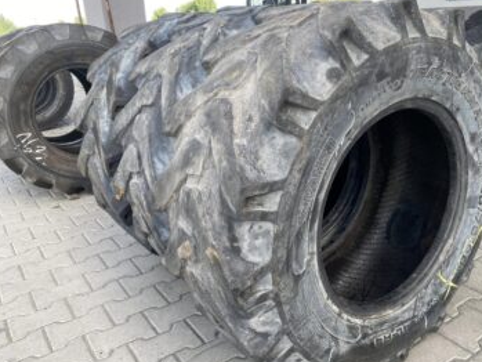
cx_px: 289
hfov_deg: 56.4
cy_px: 183
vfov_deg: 44.2
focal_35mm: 32
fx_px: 446
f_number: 1.8
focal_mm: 4.25
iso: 32
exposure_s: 1/215
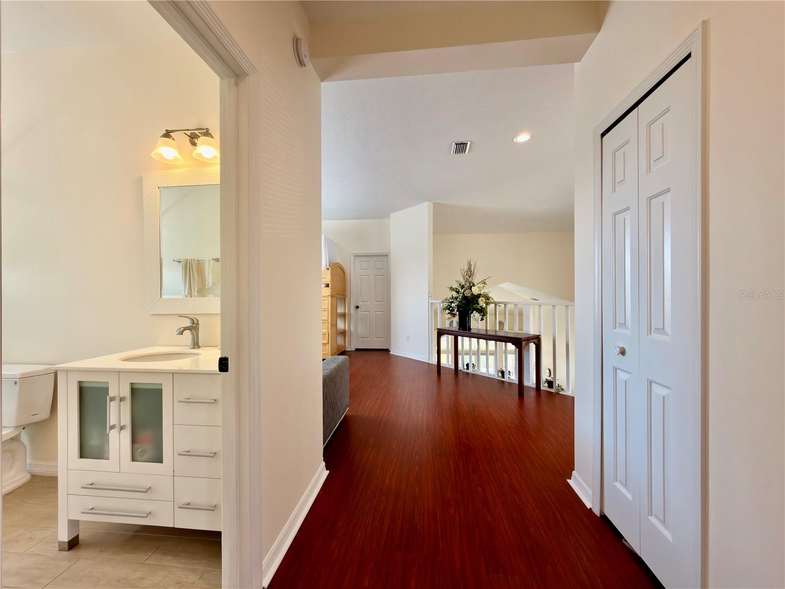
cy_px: 294
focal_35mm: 14
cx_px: 392
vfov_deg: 85.7
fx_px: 317
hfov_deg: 102.1
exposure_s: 1/60
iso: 50
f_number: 2.2
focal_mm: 2.22
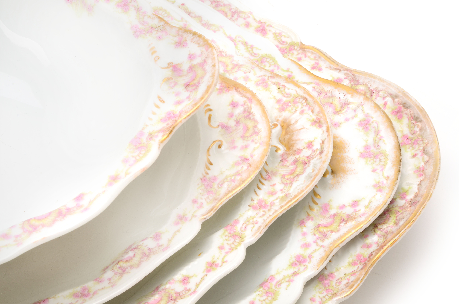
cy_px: 152
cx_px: 230
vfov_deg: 16.5
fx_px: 1050
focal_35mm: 82
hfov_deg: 24.7
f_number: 25
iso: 100
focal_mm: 55
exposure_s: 1/160
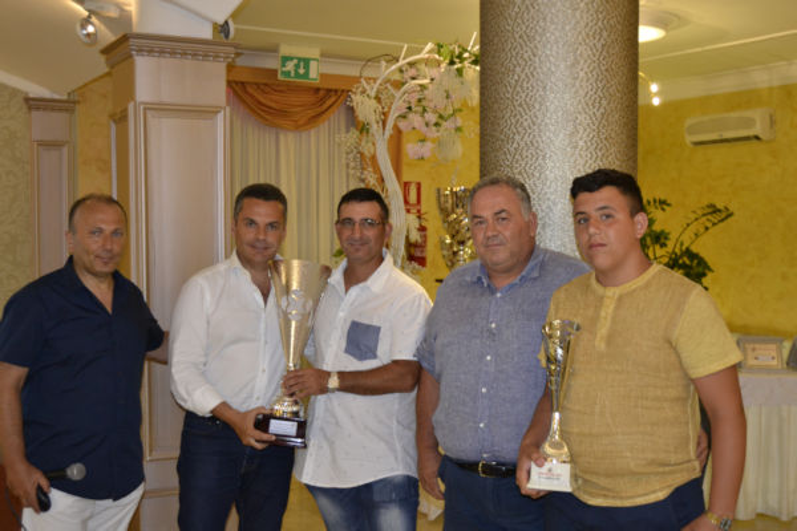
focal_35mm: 46
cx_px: 398
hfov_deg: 42.3
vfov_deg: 28.9
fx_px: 1029
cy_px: 266
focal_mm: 31
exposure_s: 1/60
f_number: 4.2
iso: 1100
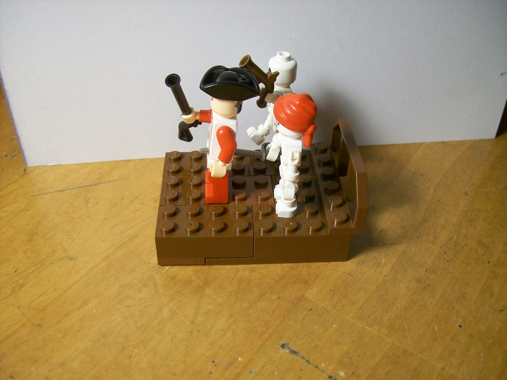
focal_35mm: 36
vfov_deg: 39.6
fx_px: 527
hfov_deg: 51.4
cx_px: 254
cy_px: 190
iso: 80
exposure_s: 1/35.6
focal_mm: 6
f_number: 2.7
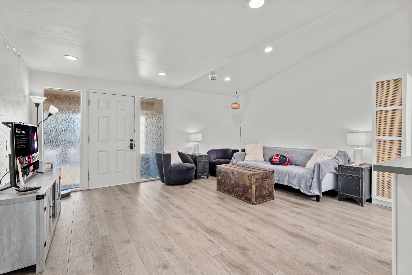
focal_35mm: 16
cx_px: 206
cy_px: 138
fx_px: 189
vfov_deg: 72.1
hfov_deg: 95.0
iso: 100
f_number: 8
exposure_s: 1/5
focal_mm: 16.5
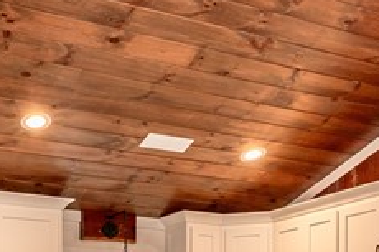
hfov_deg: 30.0
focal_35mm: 66
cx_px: 95
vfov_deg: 18.7
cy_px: 353
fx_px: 694
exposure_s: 1/25
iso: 200
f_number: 8
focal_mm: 14
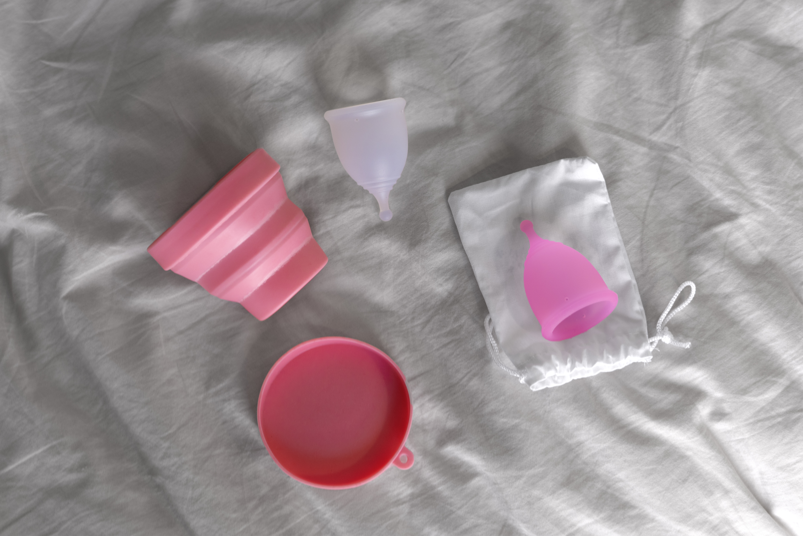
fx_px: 1115
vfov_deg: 27.0
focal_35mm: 50
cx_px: 402
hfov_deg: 39.6
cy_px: 268
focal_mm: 50
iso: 320
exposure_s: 1/250
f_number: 2.8
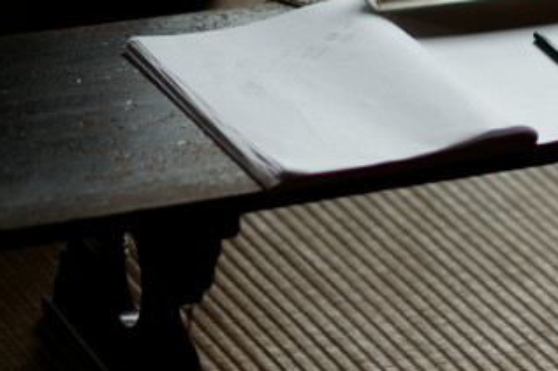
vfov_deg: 5.0
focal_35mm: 275
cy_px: 164
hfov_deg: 7.4
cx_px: 702
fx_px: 4260
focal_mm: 85
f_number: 1.4
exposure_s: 1/100
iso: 250
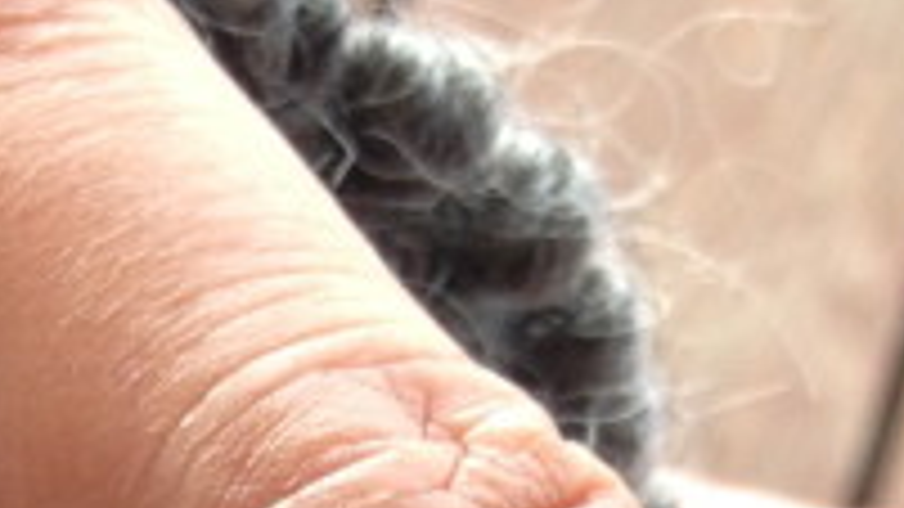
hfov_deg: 10.8
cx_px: -324
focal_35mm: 194
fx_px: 4650
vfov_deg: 5.8
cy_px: 1578
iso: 50
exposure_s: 1/120
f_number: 2.4
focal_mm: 4.28
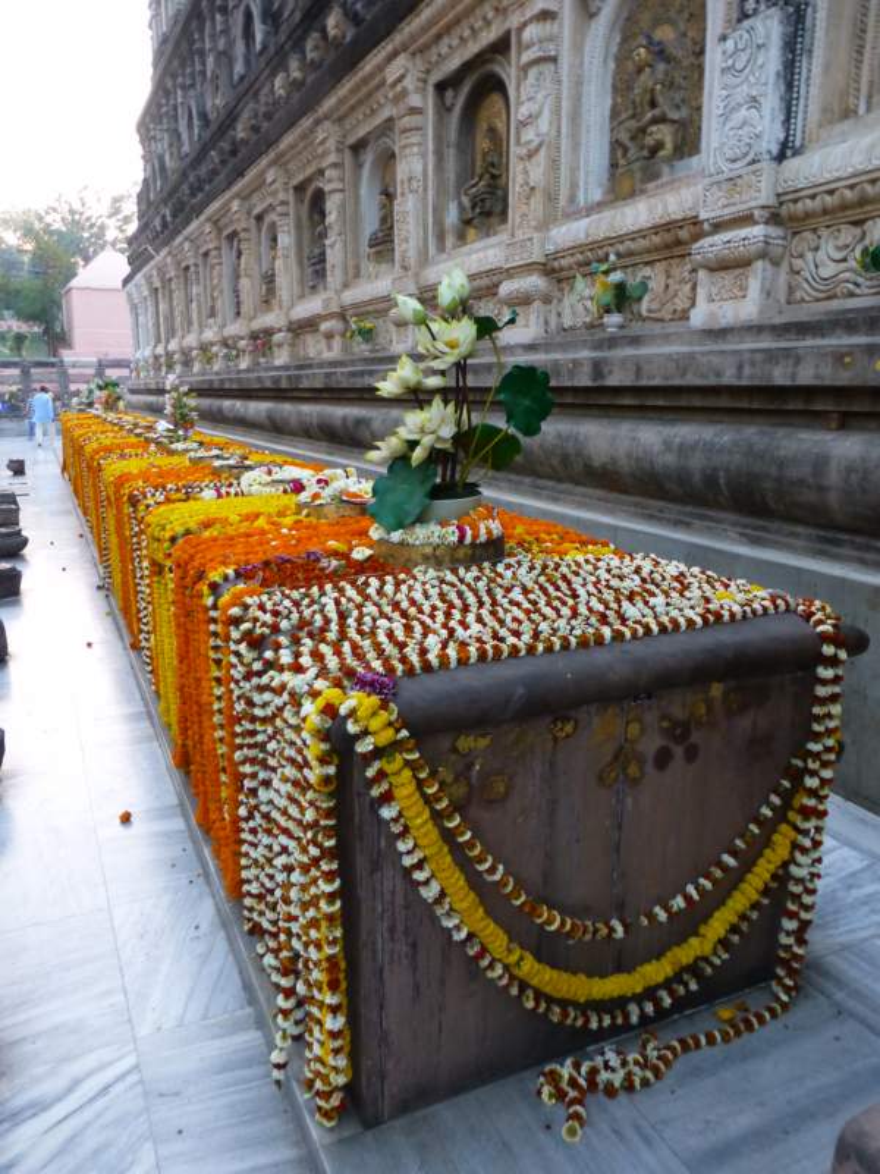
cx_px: 440
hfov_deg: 54.9
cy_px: 587
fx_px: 847
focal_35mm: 25
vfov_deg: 69.4
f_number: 3.3
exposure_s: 1/40
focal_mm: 4.3
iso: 400
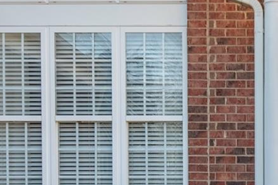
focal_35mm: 65
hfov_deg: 28.1
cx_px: 308
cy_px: 211
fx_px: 502
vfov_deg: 19.9
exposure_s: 1/4000
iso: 320
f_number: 6.3
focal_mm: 14
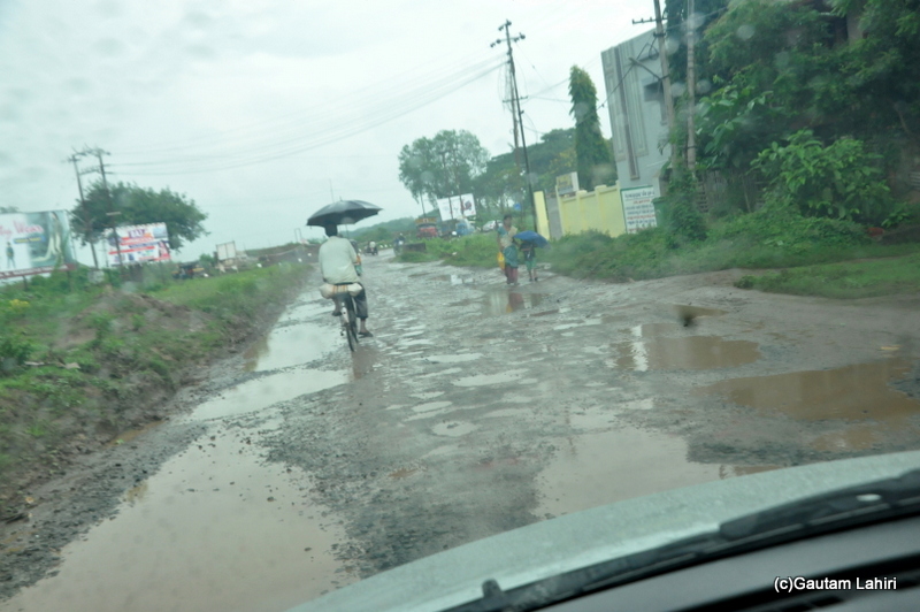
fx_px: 996
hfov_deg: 49.6
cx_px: 460
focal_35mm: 39
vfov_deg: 34.2
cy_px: 306
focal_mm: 26
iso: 1250
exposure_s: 1/320
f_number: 9
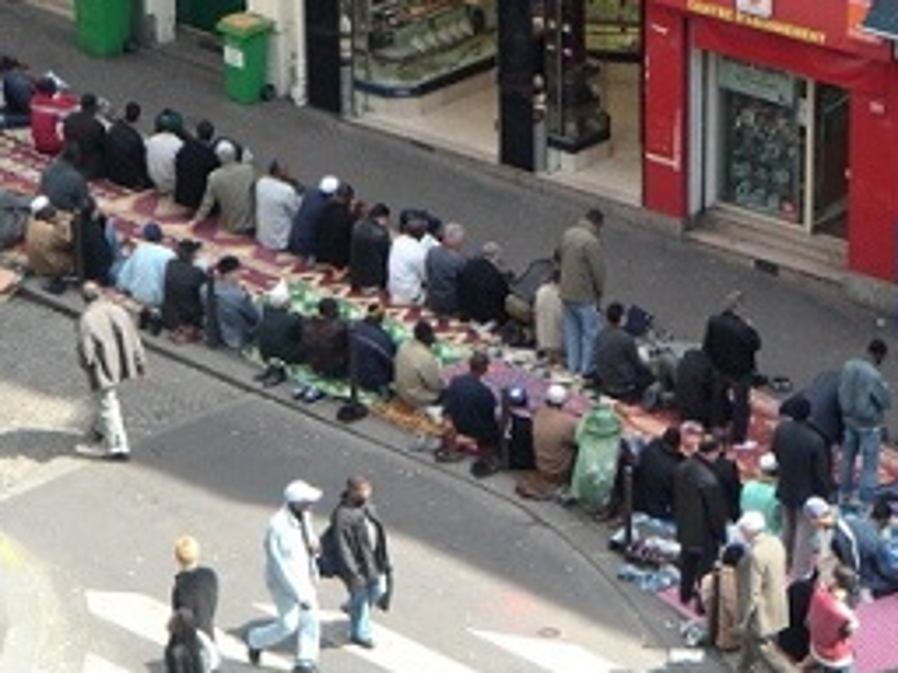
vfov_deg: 8.9
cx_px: 509
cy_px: 224
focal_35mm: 167
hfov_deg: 11.8
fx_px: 4332
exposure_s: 1/125
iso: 50
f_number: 3.6
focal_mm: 16.5
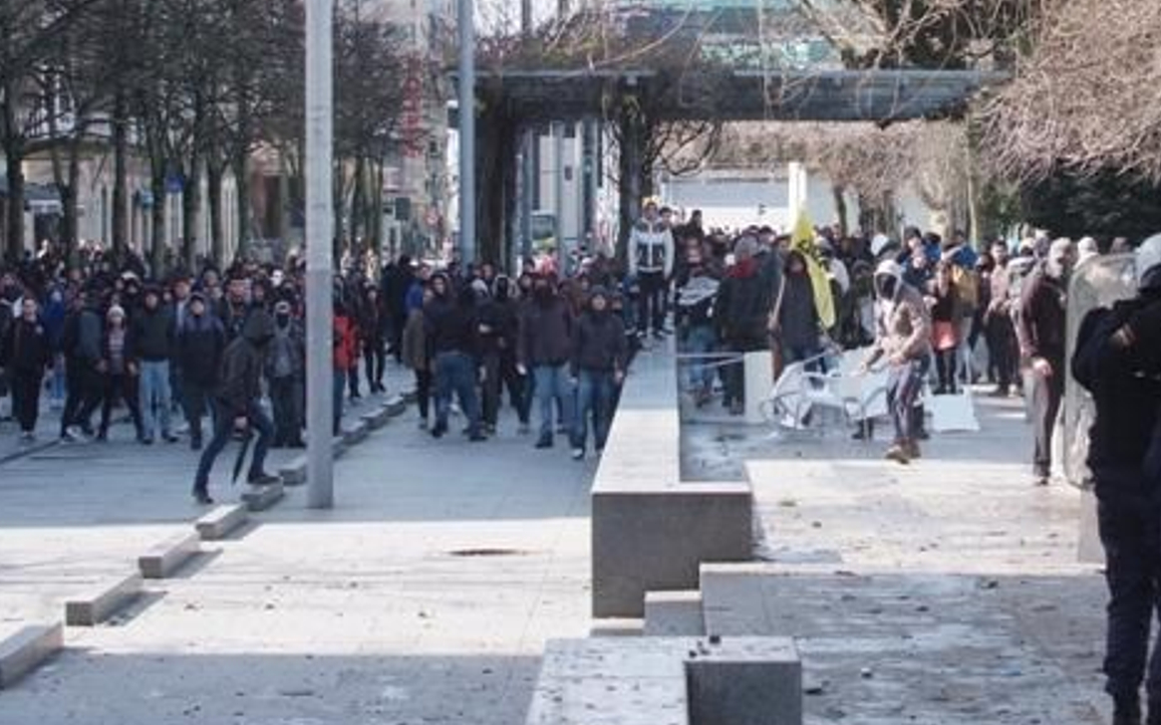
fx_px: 4651
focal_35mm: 147
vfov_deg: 8.9
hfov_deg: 14.2
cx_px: 782
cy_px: 252
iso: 500
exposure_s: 1/250
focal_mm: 70
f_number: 6.3
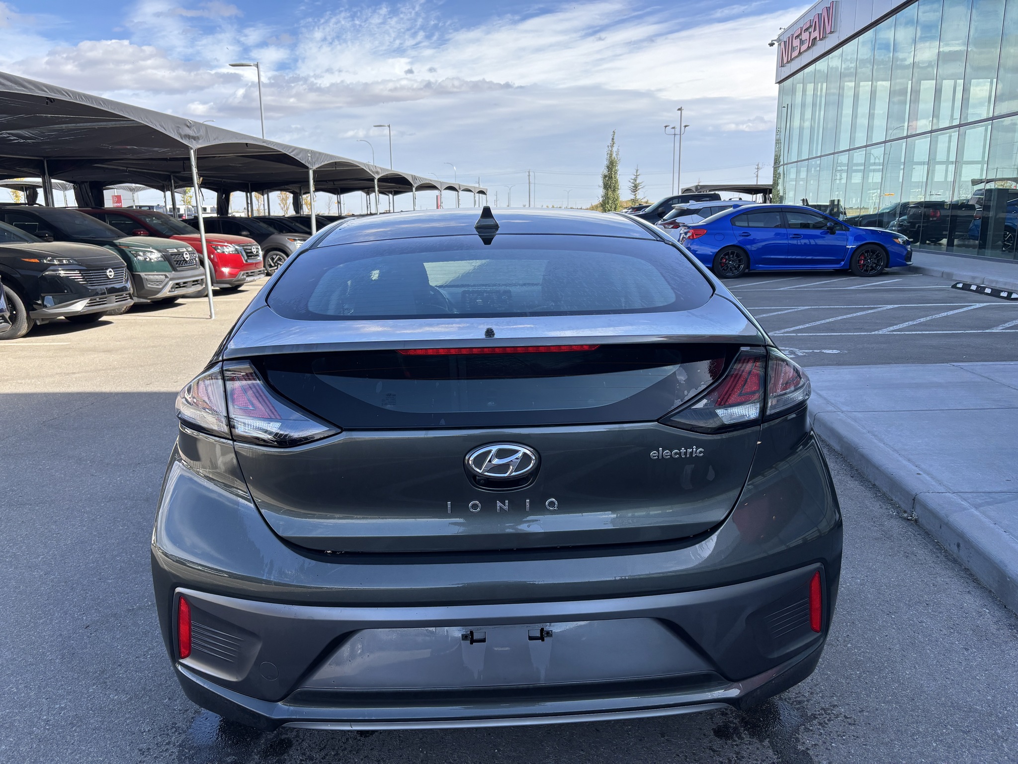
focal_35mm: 26
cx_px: 509
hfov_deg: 67.3
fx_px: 765
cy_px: 382
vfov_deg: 53.1
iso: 50
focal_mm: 5.96
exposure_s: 1/1092
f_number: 1.6
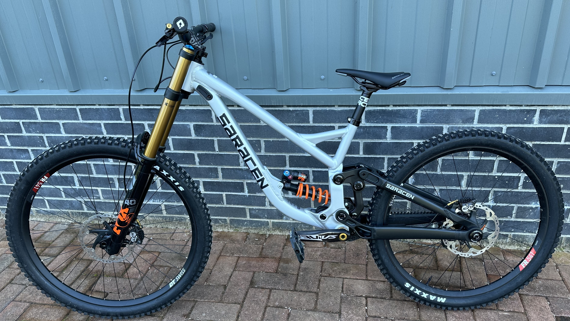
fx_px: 423
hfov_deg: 67.9
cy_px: 175
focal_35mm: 28
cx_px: 283
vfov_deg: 41.5
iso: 50
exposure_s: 1/125
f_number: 1.78
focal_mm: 6.86
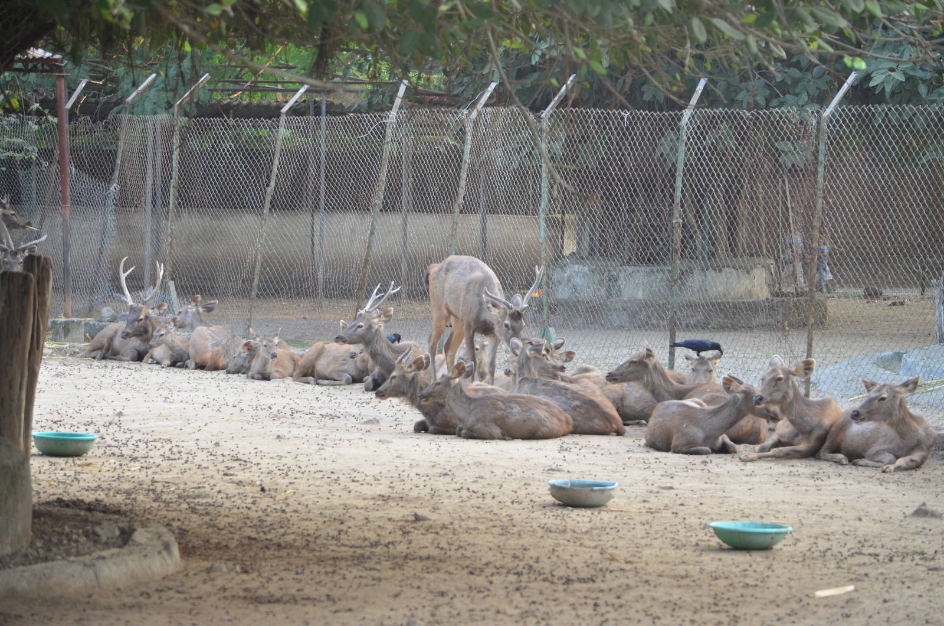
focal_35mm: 158
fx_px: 4122
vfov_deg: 8.7
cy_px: 313
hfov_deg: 13.1
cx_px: 472
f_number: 4.8
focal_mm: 105
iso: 640
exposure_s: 1/125
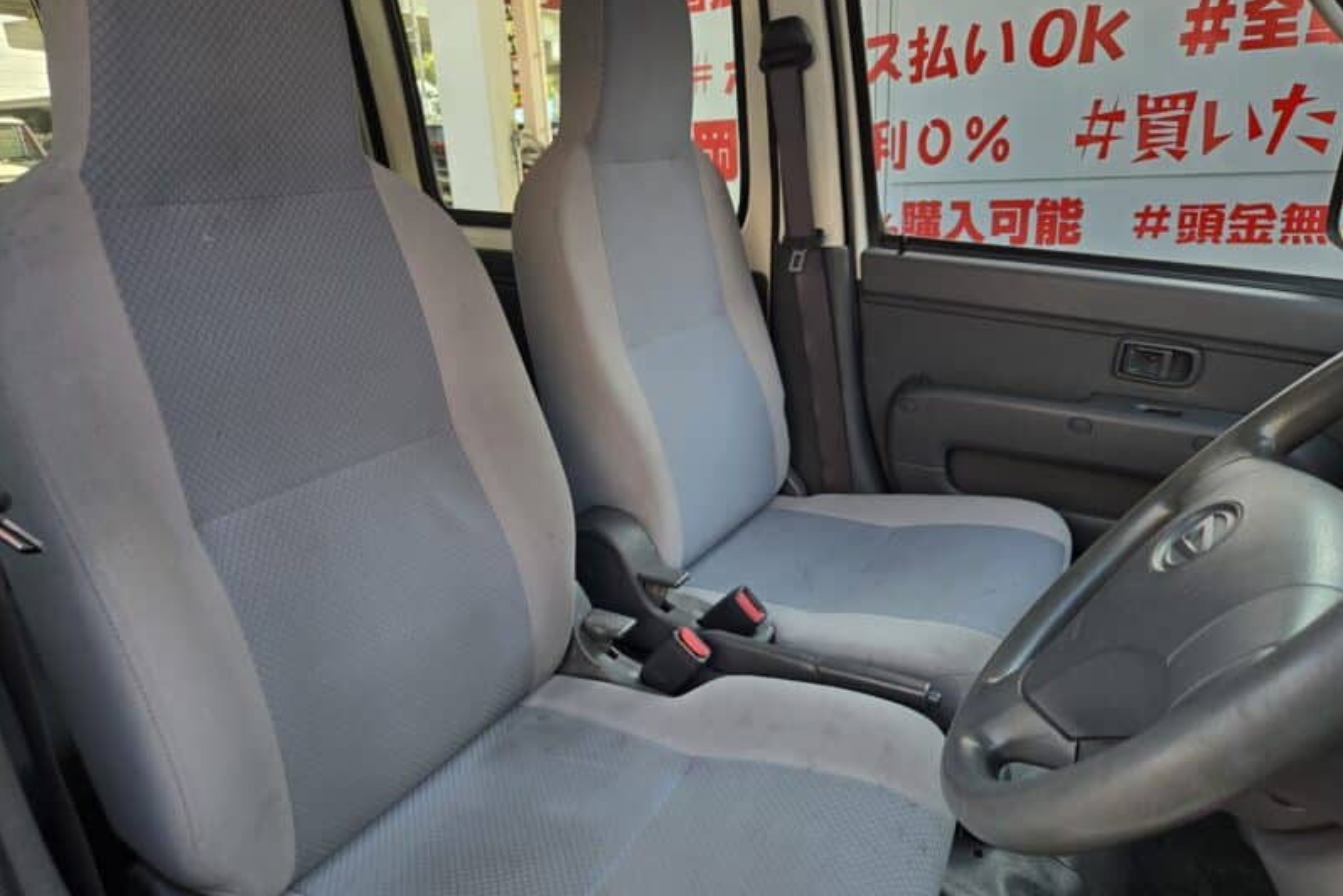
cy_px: 458
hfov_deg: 73.7
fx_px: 896
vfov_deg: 53.2
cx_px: 672
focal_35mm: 24
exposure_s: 1/180
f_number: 1.8
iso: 50
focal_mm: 5.4
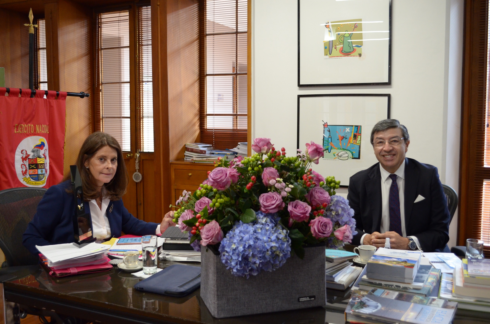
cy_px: 162
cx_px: 245
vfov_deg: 36.7
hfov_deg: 53.2
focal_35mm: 36
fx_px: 489
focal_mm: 24
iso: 1600
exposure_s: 1/100
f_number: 4
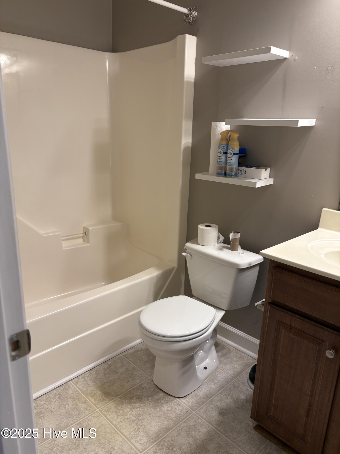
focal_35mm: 26
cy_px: 227
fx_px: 340
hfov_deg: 53.1
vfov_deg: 67.3
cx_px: 170
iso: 100
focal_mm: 5.96
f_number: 1.6
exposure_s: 1/60
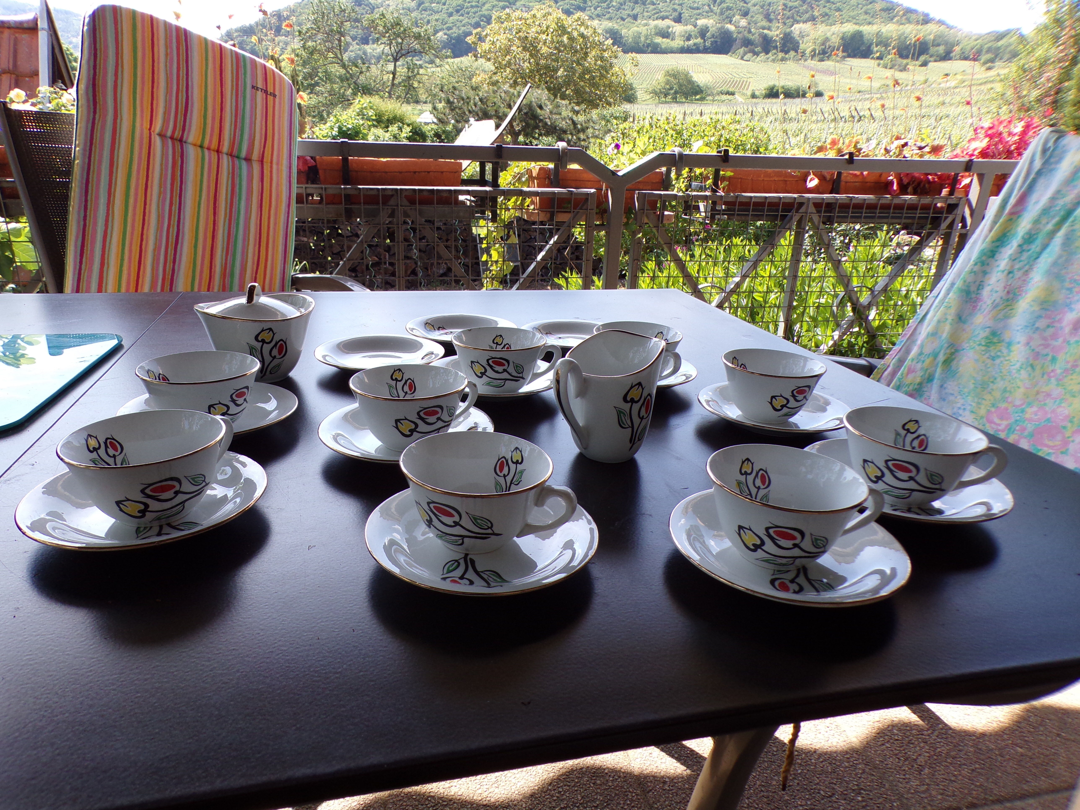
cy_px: 405
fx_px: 749
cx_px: 540
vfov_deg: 56.8
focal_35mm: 24
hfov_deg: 71.6
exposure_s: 1/140
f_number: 4.3
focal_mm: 4.3
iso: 80
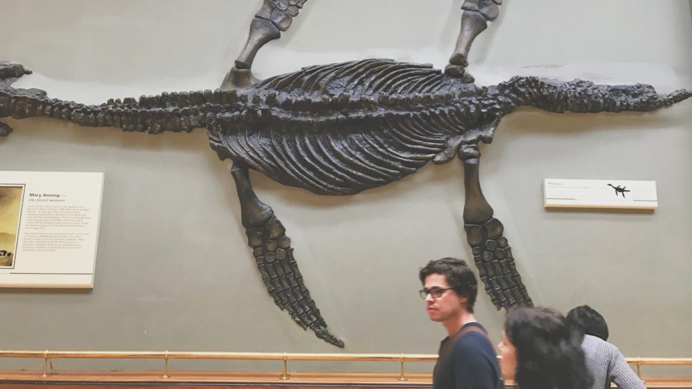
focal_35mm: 31
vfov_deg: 37.5
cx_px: 342
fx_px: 569
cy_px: 139
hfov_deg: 62.6
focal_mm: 3.99
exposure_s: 1/33
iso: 40
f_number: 1.8
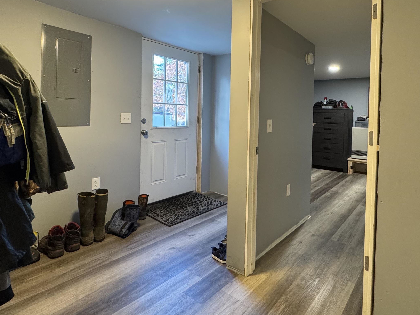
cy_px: 120
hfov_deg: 78.1
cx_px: 251
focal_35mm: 21
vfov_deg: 62.6
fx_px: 255
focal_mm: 2.22
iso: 500
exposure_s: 1/60
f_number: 2.2
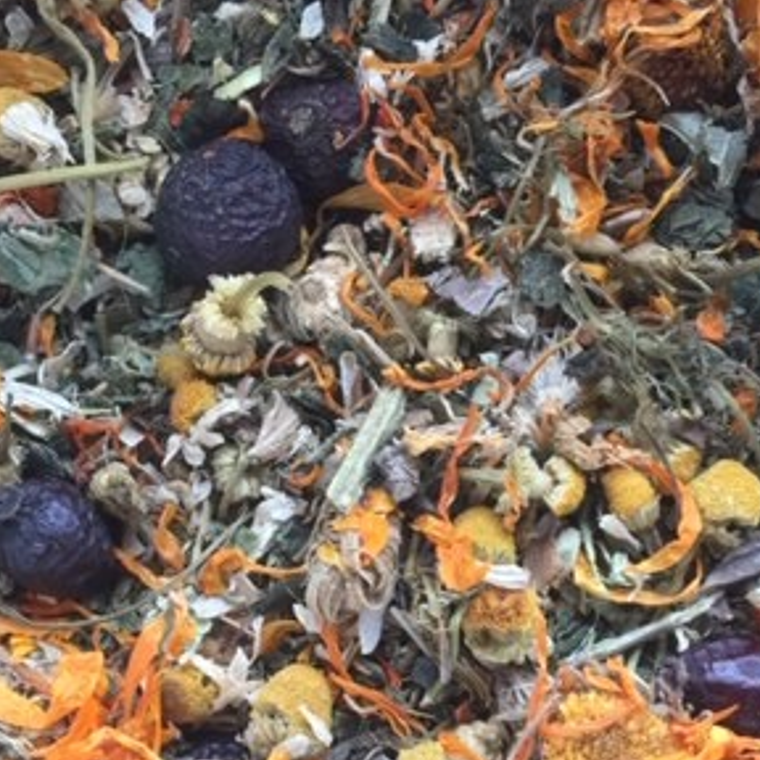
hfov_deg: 30.0
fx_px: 1416
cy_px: 525
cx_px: 375
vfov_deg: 29.8
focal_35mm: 57
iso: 40
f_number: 2.2
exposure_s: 1/33
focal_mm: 4.15
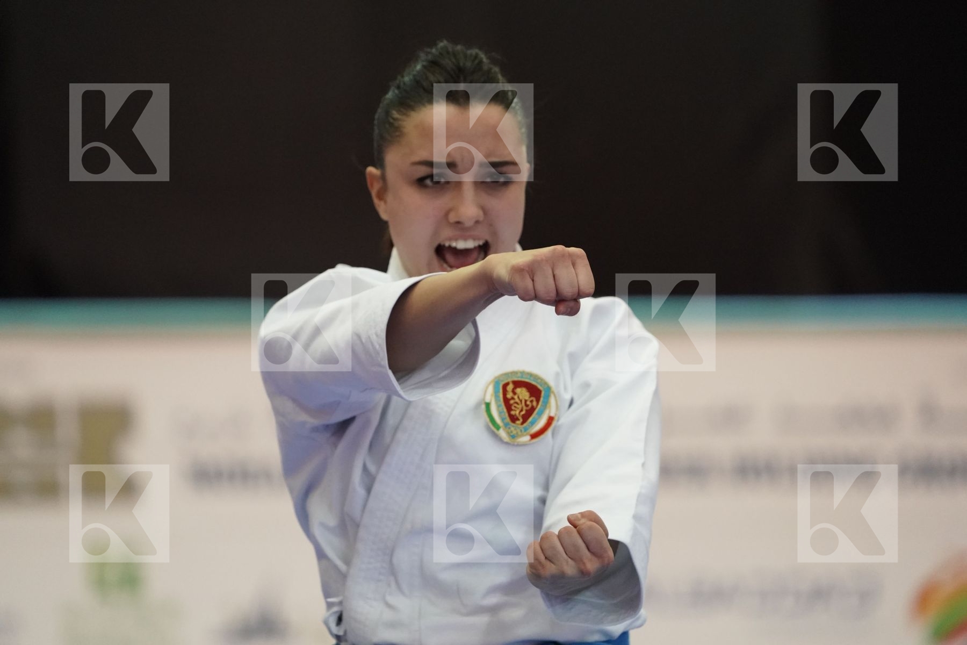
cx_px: 484
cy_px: 322
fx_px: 9857
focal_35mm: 367
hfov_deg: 5.6
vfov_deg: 3.7
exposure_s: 1/400
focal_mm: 367
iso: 8000
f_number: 5.6
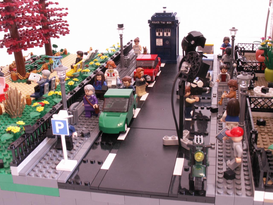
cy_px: 102
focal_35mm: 44
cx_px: 136
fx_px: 347
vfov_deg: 32.9
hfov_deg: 42.9
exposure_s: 1.3
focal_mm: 7.32
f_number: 7.1
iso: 50
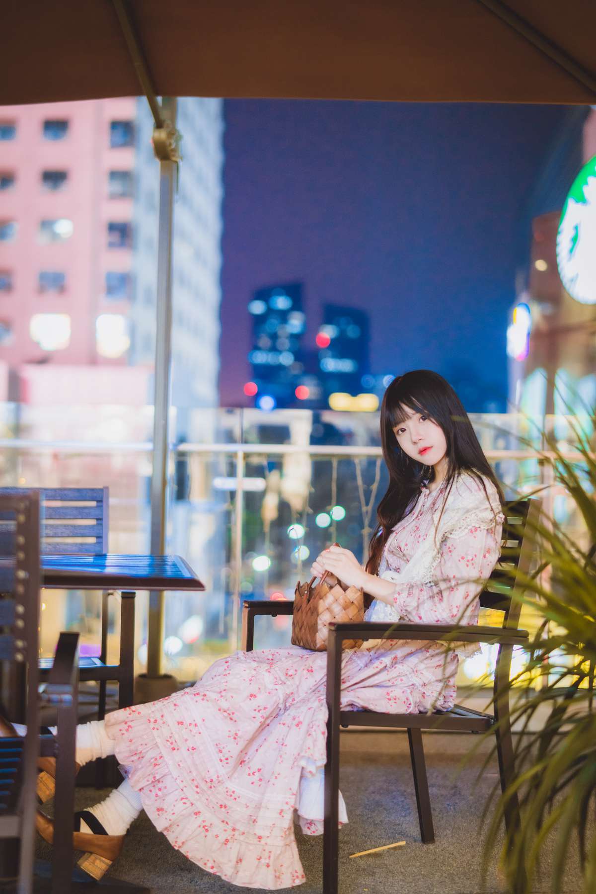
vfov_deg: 39.6
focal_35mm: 50
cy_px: 447
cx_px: 298
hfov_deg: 27.0
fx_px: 1241
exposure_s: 1/100
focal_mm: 50
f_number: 1.4
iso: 1600
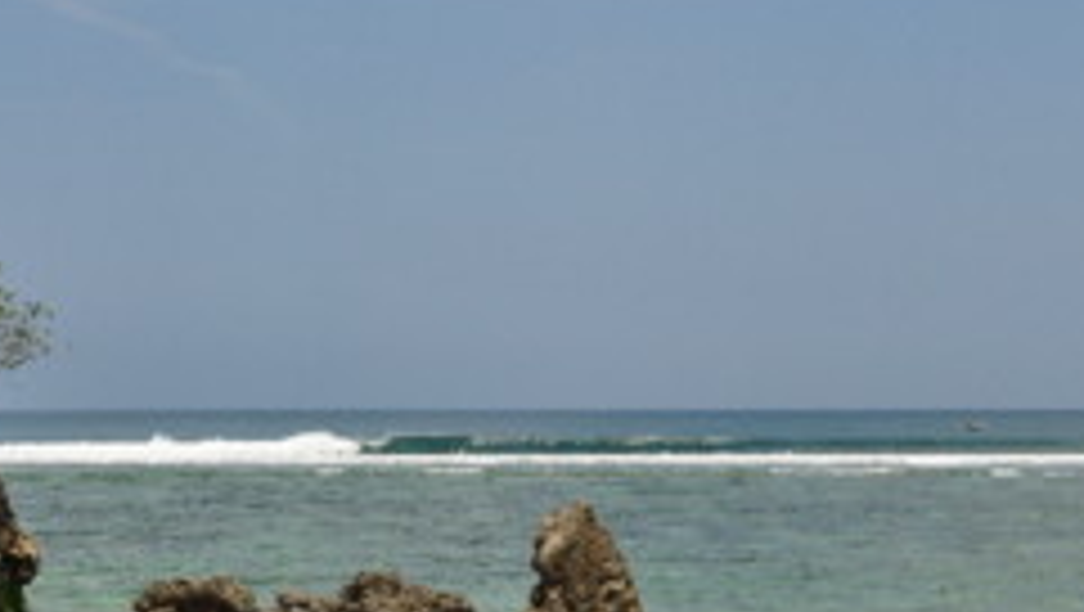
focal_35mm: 91
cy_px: 576
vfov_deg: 13.2
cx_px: 765
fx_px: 2618
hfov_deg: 23.2
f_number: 8
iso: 400
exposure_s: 1/2000
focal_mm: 28
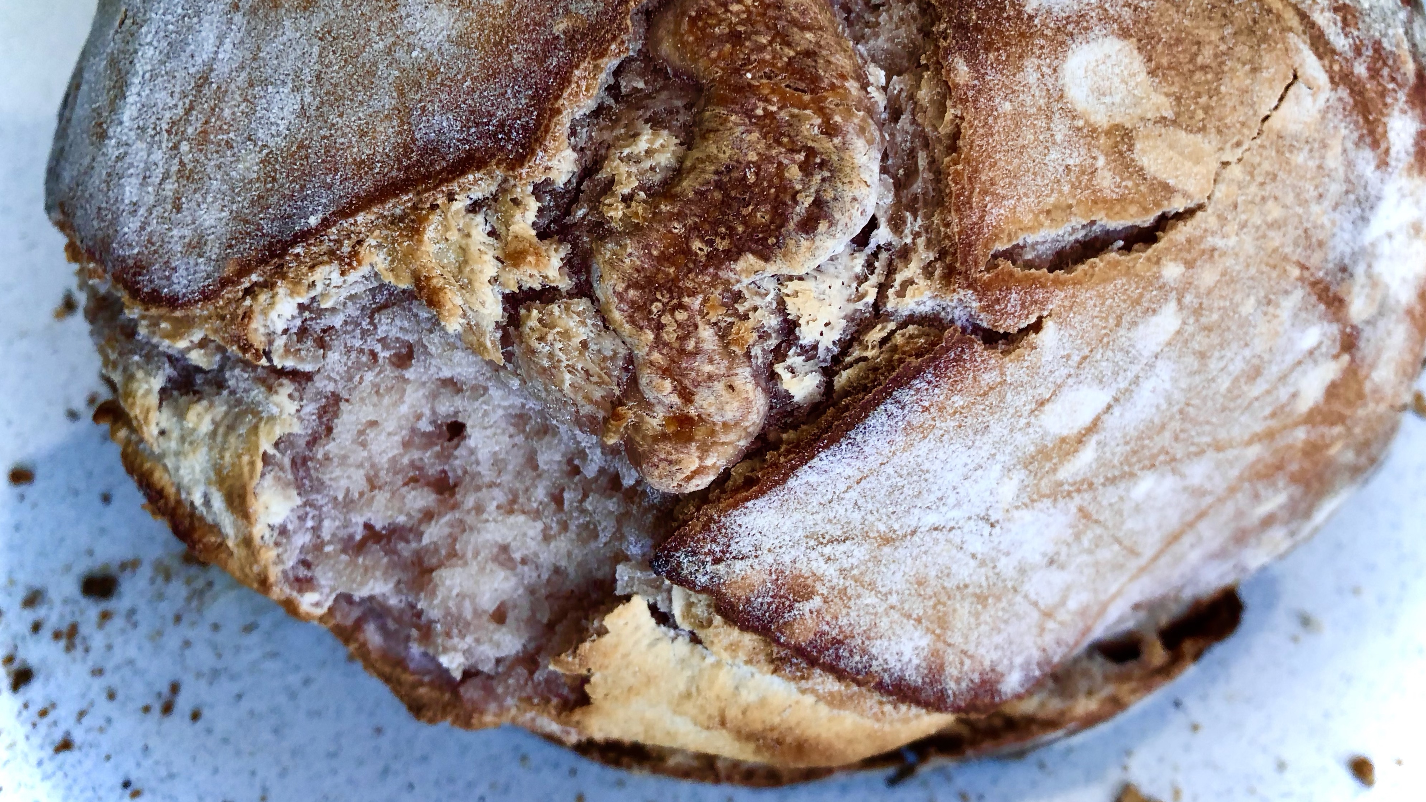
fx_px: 1172
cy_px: 313
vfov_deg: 37.6
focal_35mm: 31
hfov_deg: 62.6
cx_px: 712
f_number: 1.8
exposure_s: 1/30
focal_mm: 3.99
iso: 25
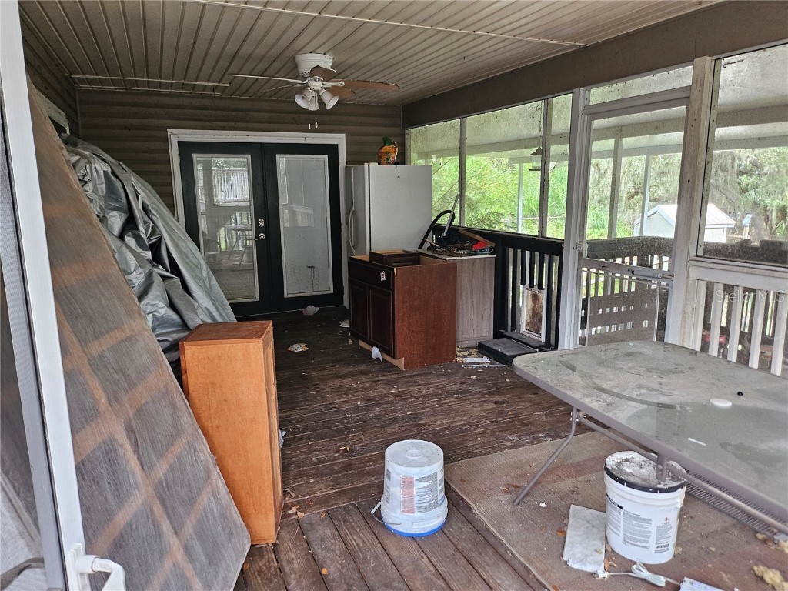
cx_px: 394
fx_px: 546
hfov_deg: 71.6
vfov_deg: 56.8
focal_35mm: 24
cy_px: 296
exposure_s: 1/120
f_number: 1.8
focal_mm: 5
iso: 400
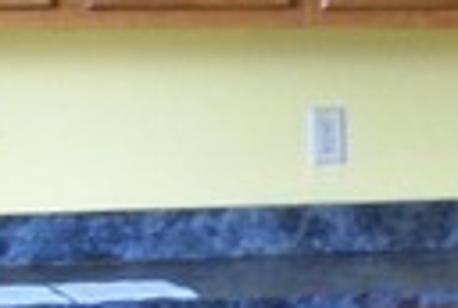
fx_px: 2181
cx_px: 411
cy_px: 265
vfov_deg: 8.1
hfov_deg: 11.9
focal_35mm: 171
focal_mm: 5.85
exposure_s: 1/25
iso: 400
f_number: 2.8
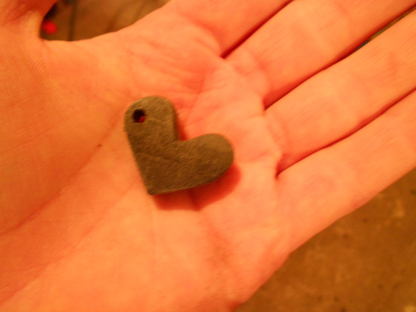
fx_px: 312
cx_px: 208
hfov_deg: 67.3
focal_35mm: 26
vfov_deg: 53.1
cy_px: 156
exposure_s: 1/6
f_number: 3.2
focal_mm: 4.6
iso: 400
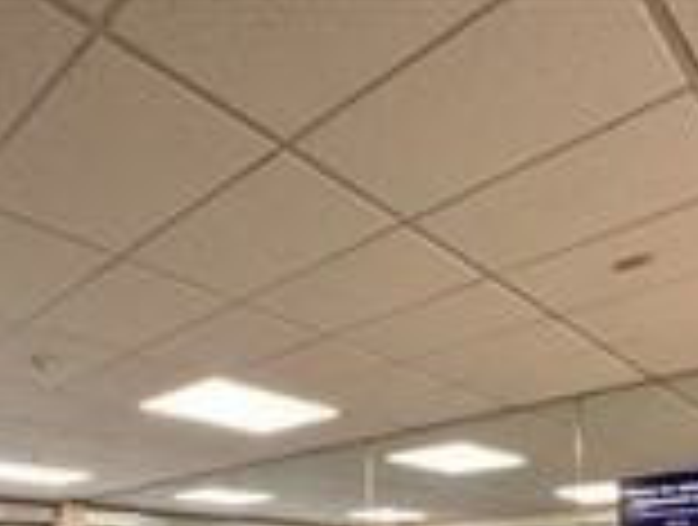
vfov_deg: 39.5
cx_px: 18
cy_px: 580
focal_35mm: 29
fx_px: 586
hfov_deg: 51.0
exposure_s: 1/60
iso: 125
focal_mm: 1.57
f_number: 1.8
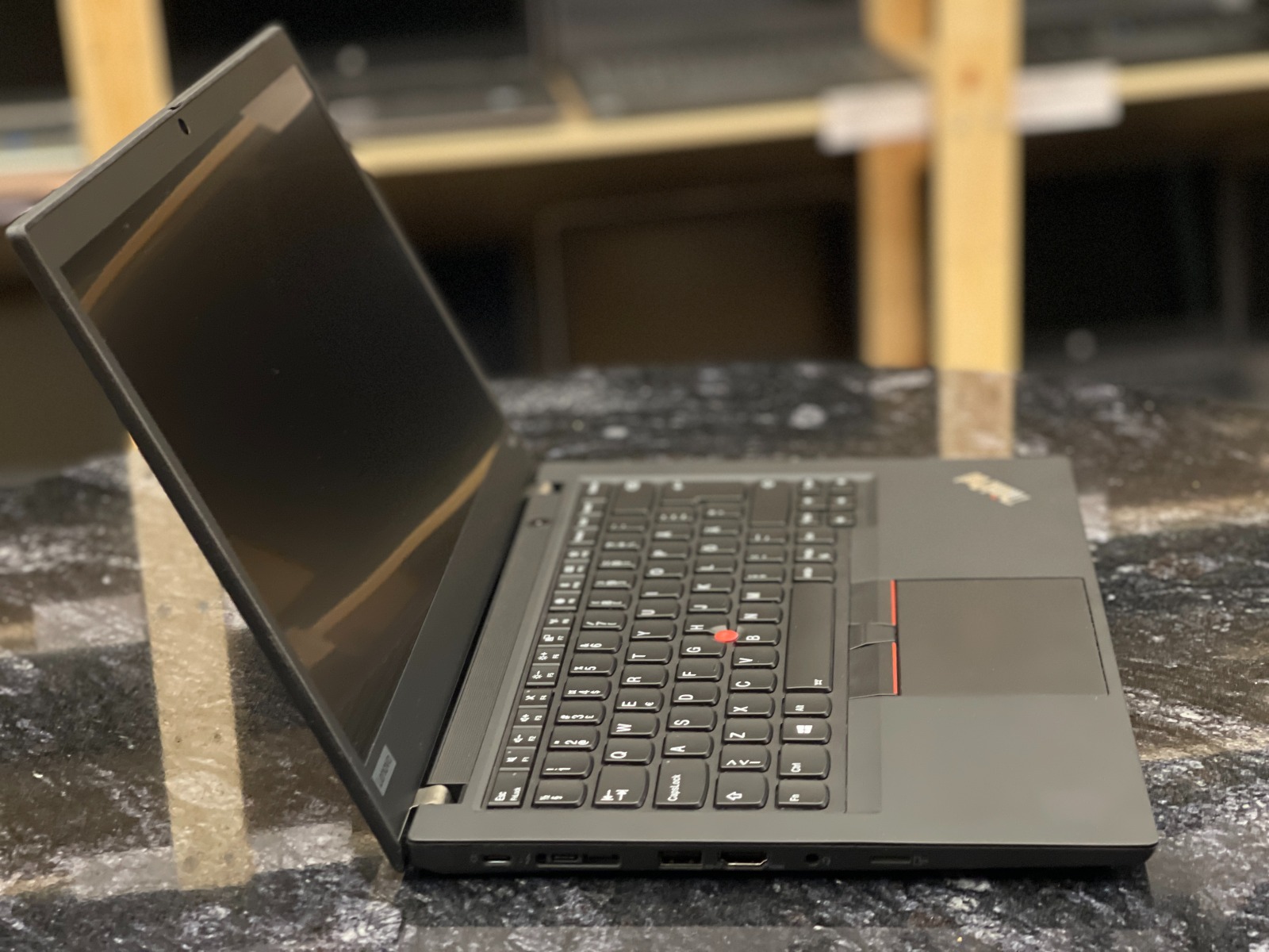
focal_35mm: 64
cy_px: 476
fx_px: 2346
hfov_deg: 30.3
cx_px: 634
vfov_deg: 22.9
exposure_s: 1/39
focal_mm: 7.5
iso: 400
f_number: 2.2
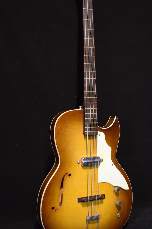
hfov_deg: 26.5
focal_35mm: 51
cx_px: 82
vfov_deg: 38.8
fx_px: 323
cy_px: 99
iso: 3200
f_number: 4
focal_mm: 24
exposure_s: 1/30
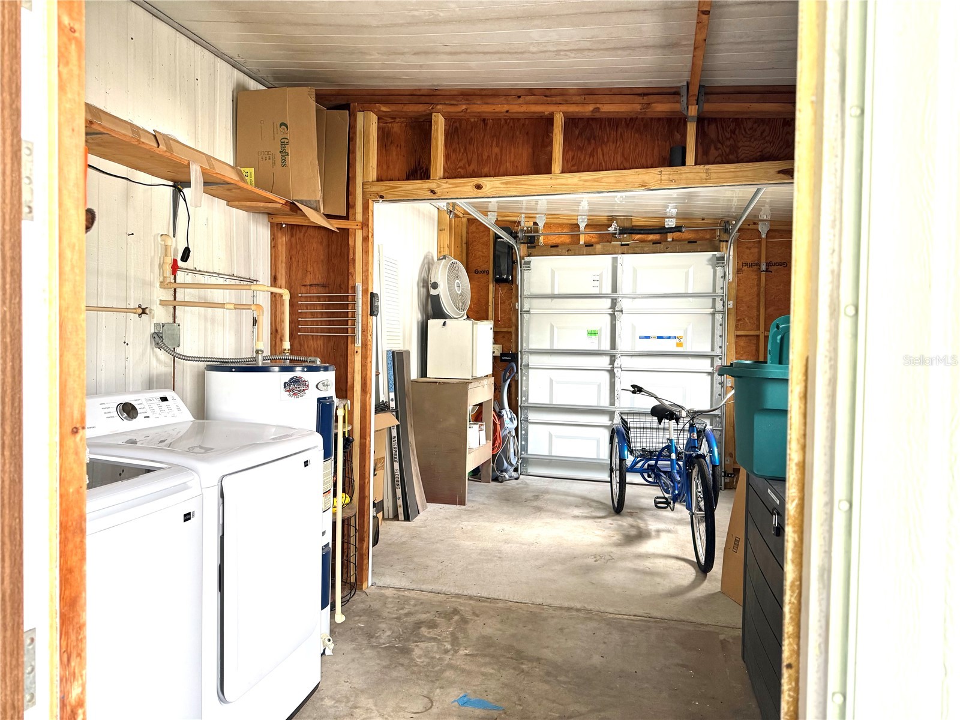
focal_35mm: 24
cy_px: 360
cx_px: 480
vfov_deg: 56.8
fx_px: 666
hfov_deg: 71.6
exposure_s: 1/121
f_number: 1.78
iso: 200
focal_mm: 6.76
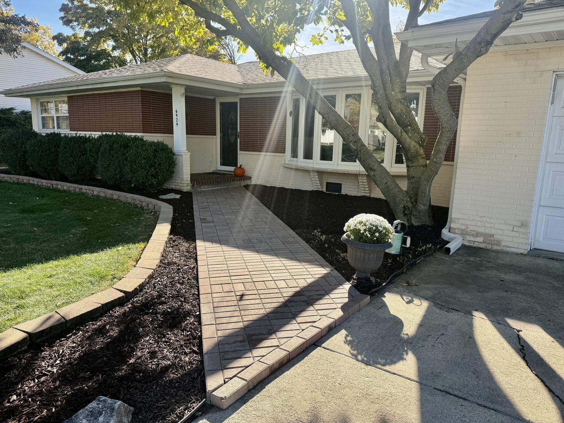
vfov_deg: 54.9
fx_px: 407
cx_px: 273
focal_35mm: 25
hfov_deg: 69.4
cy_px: 215
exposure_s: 1/1385
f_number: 1.78
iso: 80
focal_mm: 6.76
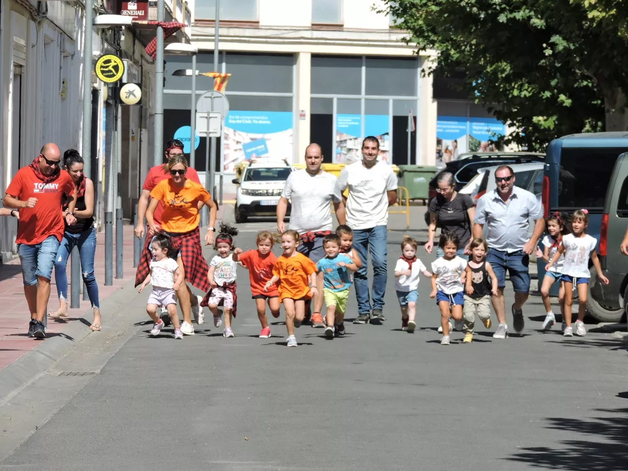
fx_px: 4535
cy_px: 236
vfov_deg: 5.9
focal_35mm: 250
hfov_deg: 7.9
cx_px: 314
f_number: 4.7
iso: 100
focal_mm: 44.6
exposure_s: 1/640
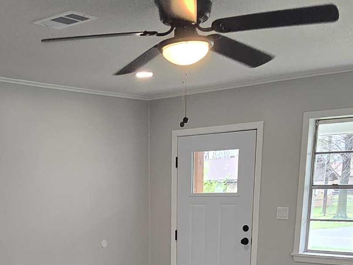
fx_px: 500
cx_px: 112
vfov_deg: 25.4
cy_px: 347
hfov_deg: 38.4
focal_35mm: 49
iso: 100
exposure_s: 1/60
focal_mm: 2.2
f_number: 2.2
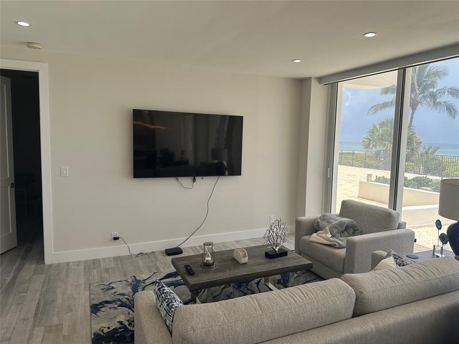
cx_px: 230
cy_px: 172
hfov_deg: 71.6
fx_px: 318
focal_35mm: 24
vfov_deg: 56.8
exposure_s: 1/850
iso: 80
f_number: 1.78
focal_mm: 6.86
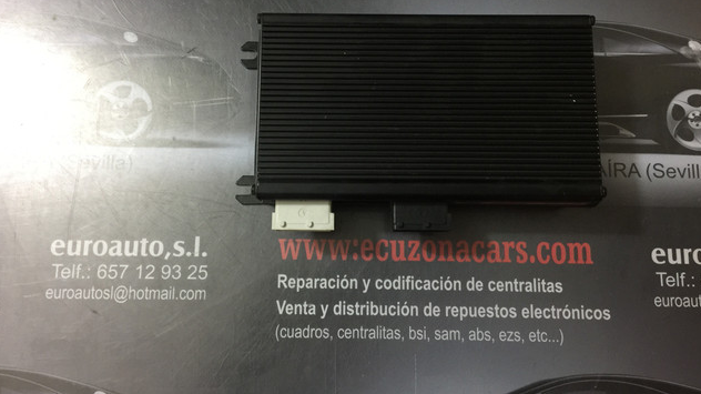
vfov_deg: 36.5
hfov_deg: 61.0
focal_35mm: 32
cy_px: 155
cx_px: 350
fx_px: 595
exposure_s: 1/17
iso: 125
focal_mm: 4.15
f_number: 2.2
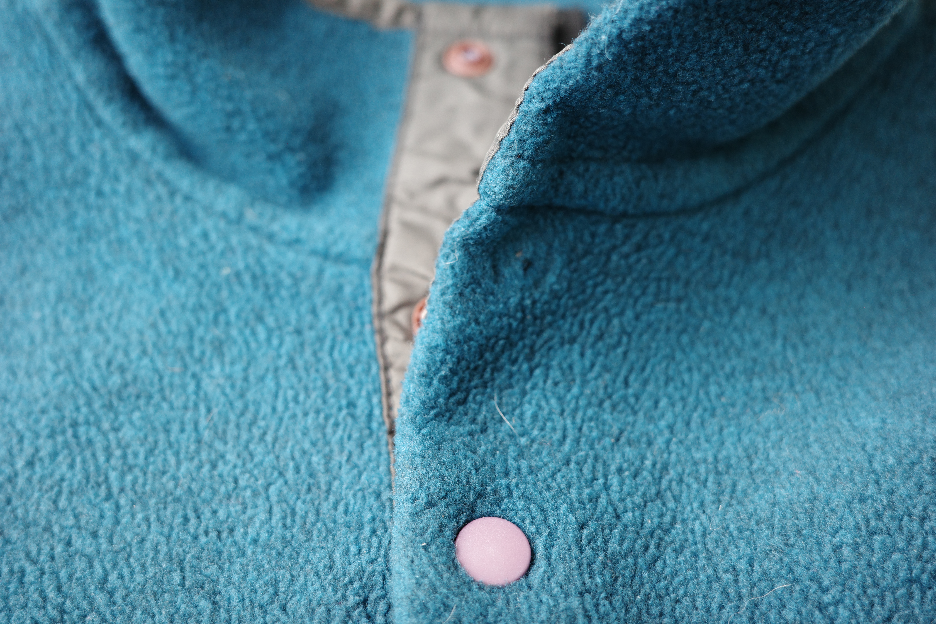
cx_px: 468
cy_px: 312
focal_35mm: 40
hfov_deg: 48.5
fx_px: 1040
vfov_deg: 33.4
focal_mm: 26
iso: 640
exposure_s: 1/200
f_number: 3.2
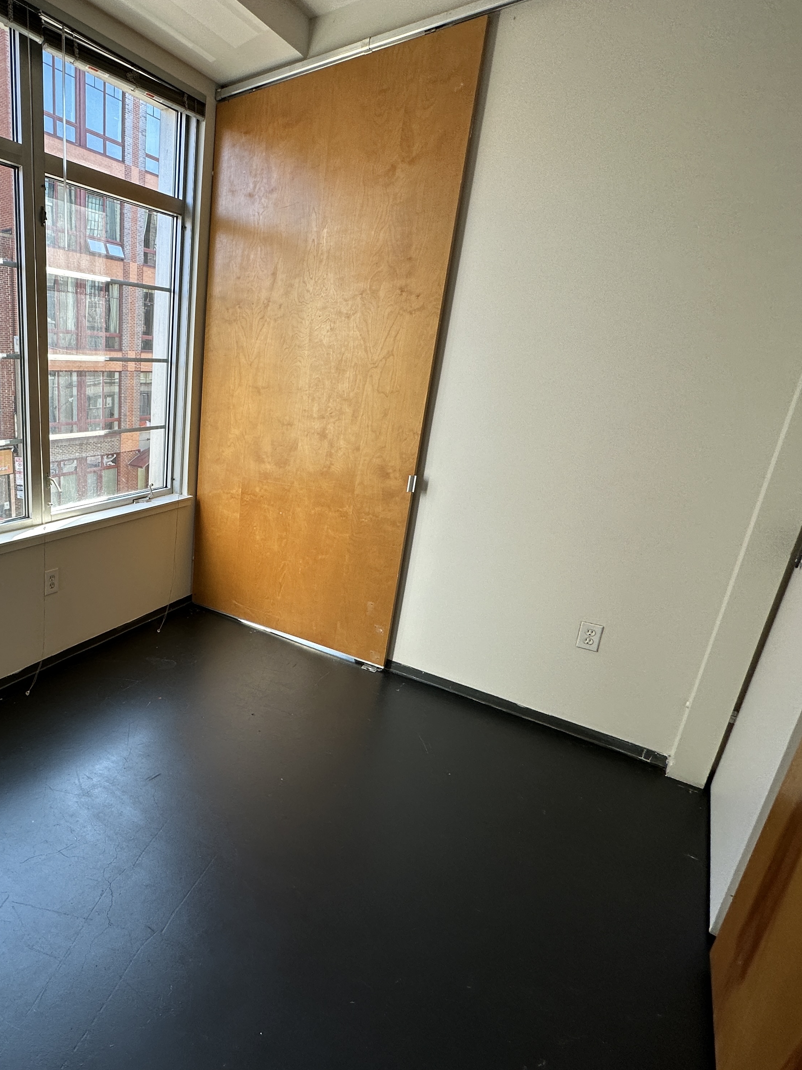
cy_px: 541
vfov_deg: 84.7
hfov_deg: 61.3
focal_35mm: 19
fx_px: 587
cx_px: 128
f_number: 2.2
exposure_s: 1/99
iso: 50
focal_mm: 2.22
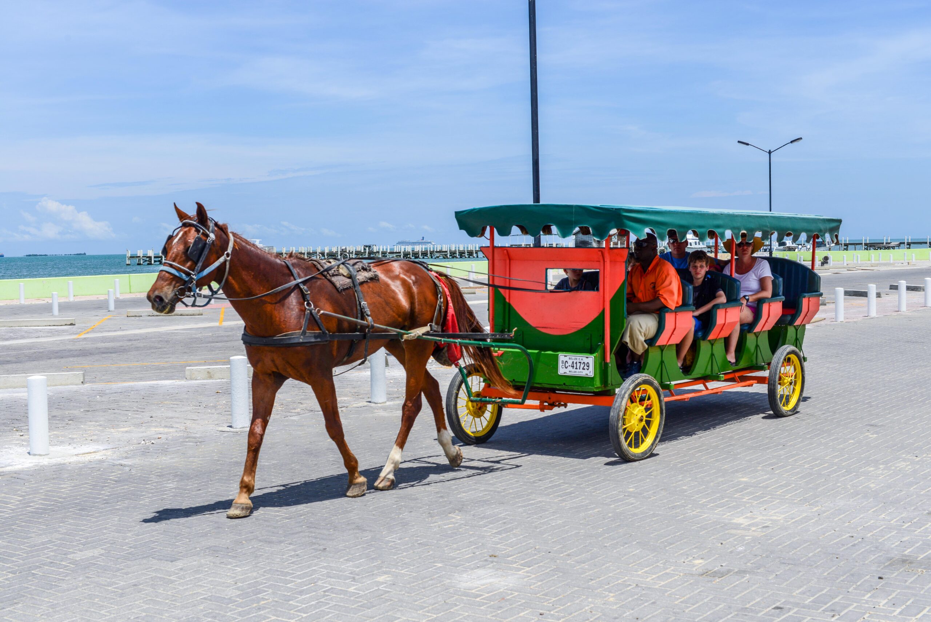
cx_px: 466
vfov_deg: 27.0
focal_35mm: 50
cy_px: 311
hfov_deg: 39.6
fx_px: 1293
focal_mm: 50
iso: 100
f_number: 10
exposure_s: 1/400
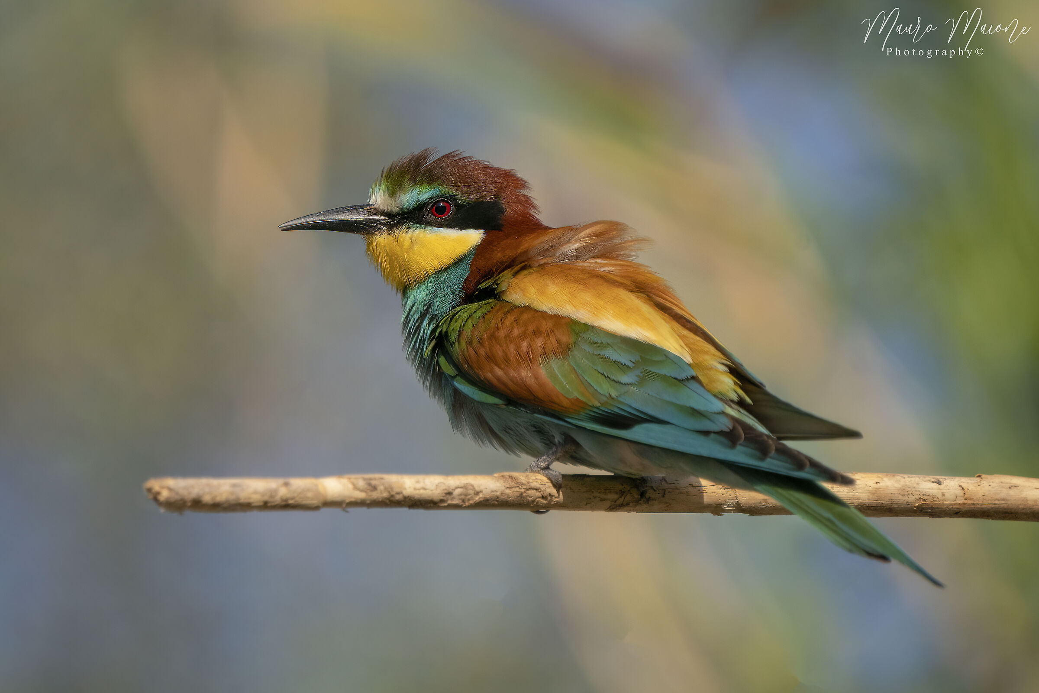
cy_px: 346
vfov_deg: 1.6
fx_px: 24241
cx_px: 520
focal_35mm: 840
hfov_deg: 2.5
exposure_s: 1/5000
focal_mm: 840
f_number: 9
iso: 2000
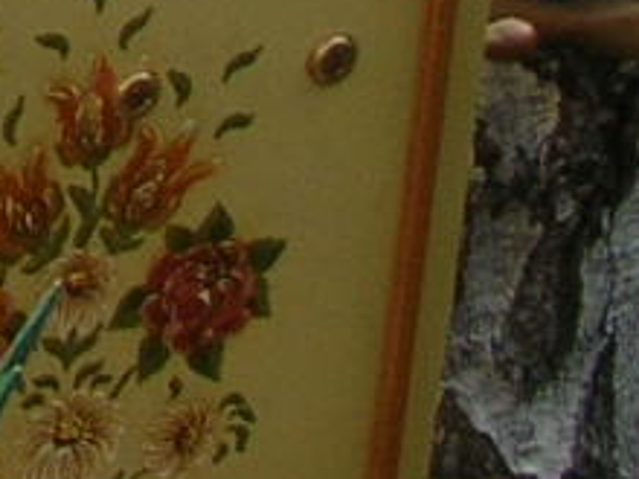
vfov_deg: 5.5
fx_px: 4689
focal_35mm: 254
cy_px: -880
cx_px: -857
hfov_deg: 7.3
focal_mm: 5.8
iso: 50
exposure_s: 1/388
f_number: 2.8
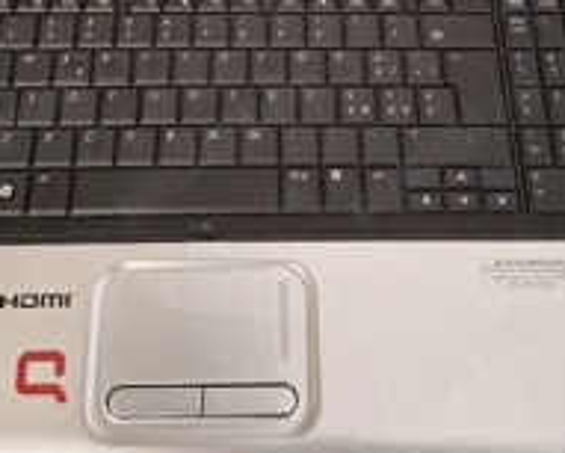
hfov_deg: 39.5
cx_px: 272
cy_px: -47
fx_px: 786
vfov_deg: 29.0
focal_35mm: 47
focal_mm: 5.54
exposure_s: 1/50
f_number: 1.8
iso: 250
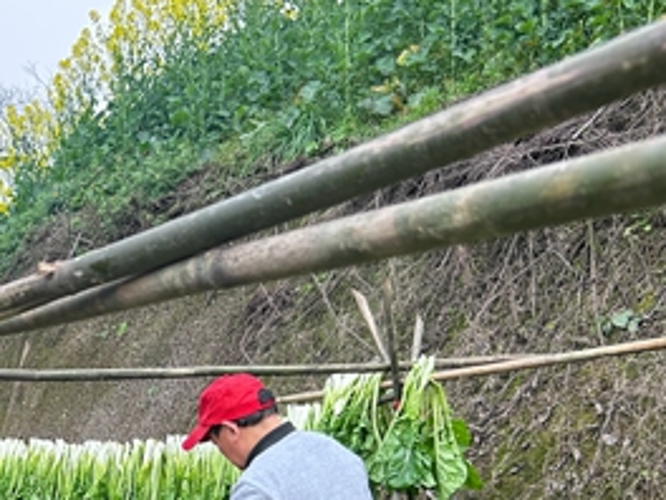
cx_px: -35
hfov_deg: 28.4
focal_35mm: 63
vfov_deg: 22.6
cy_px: 475
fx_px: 1212
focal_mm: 5.7
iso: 50
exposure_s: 1/531
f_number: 1.5
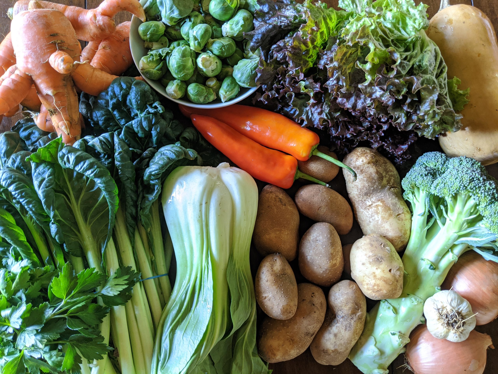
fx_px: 388
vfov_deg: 51.4
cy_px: 187
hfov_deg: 65.3
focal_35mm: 27
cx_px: 249
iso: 174
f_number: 1.8
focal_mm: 4.44
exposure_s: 1/23.7
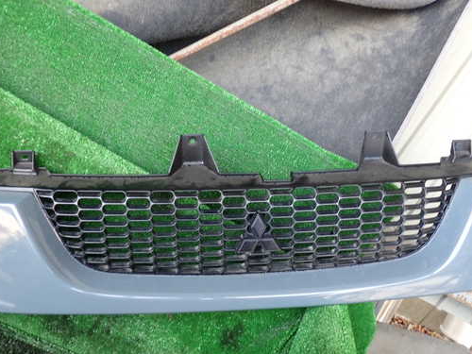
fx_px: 491
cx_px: 240
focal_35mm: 36
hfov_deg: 51.4
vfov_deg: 39.7
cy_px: 182
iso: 200
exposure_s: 1/30
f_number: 2.3
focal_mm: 5.4
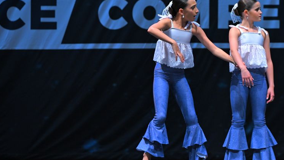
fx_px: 1310
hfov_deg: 12.4
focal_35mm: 174
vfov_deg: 7.0
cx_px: 193
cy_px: 51
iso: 2500
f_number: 3.5
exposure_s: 1/800
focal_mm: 120
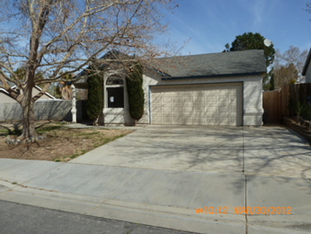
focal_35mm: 25
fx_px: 225
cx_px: 156
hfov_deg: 69.4
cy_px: 117
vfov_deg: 54.9
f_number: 5.6
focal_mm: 4.1
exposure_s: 1/400
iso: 80
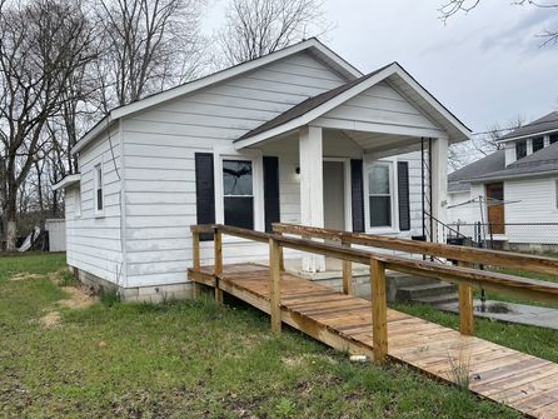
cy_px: 225
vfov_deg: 49.7
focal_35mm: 28
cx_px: 259
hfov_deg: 63.3
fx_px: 452
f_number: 1.6
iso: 32
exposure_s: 1/1946
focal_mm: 5.1
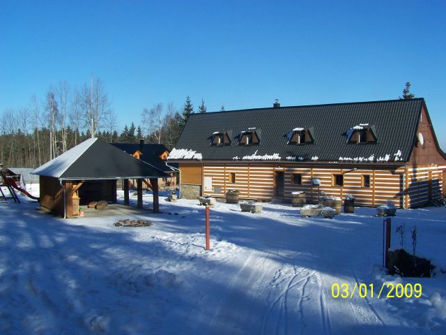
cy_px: 168
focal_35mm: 38
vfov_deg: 37.7
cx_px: 223
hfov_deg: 49.0
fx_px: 490
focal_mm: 6.3
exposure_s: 1/500
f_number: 5.6
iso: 80
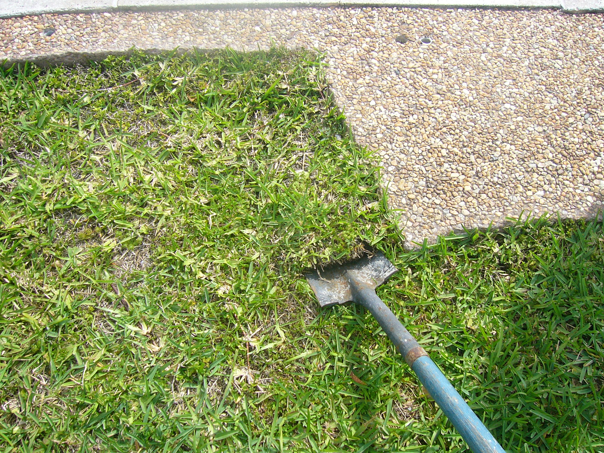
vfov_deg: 40.7
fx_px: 611
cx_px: 302
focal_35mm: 35
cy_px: 226
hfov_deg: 52.6
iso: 50
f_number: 8
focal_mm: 5.8
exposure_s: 1/125
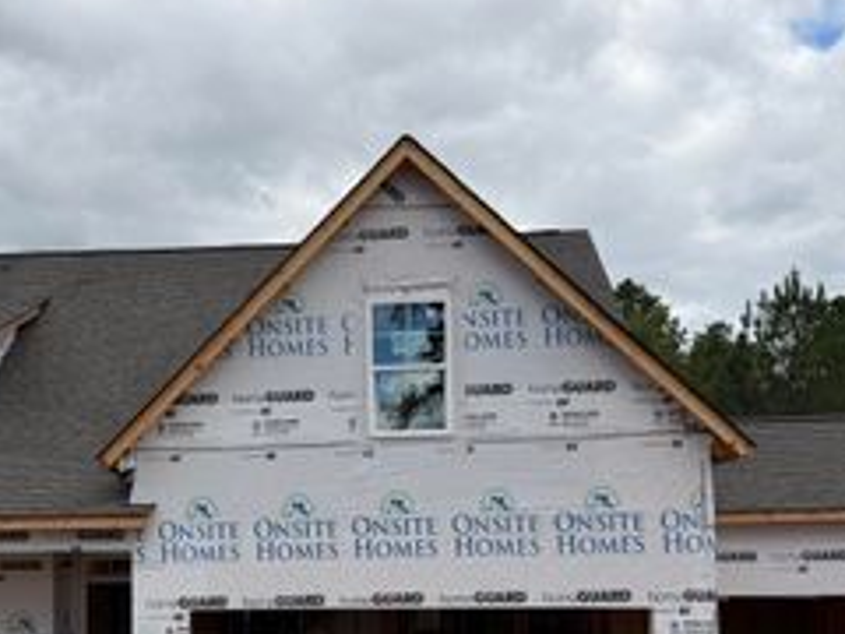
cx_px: 229
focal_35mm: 50
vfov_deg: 28.8
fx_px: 1221
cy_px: 453
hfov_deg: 37.4
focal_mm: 6.76
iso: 80
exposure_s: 1/4975
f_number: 1.78
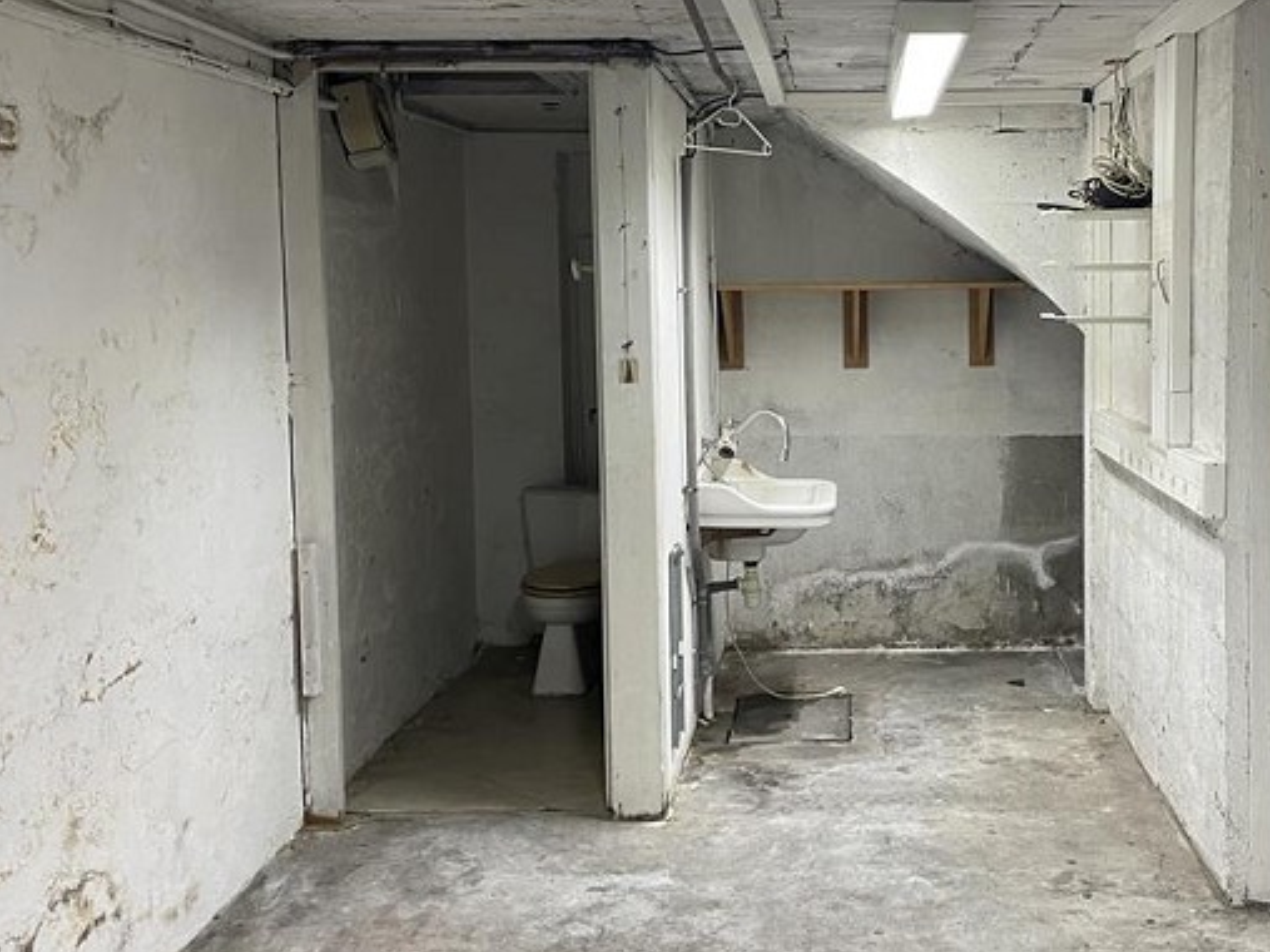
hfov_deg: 45.0
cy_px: 398
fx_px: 1504
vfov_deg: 35.0
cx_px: 857
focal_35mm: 41
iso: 160
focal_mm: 4.2
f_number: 1.6
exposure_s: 1/50
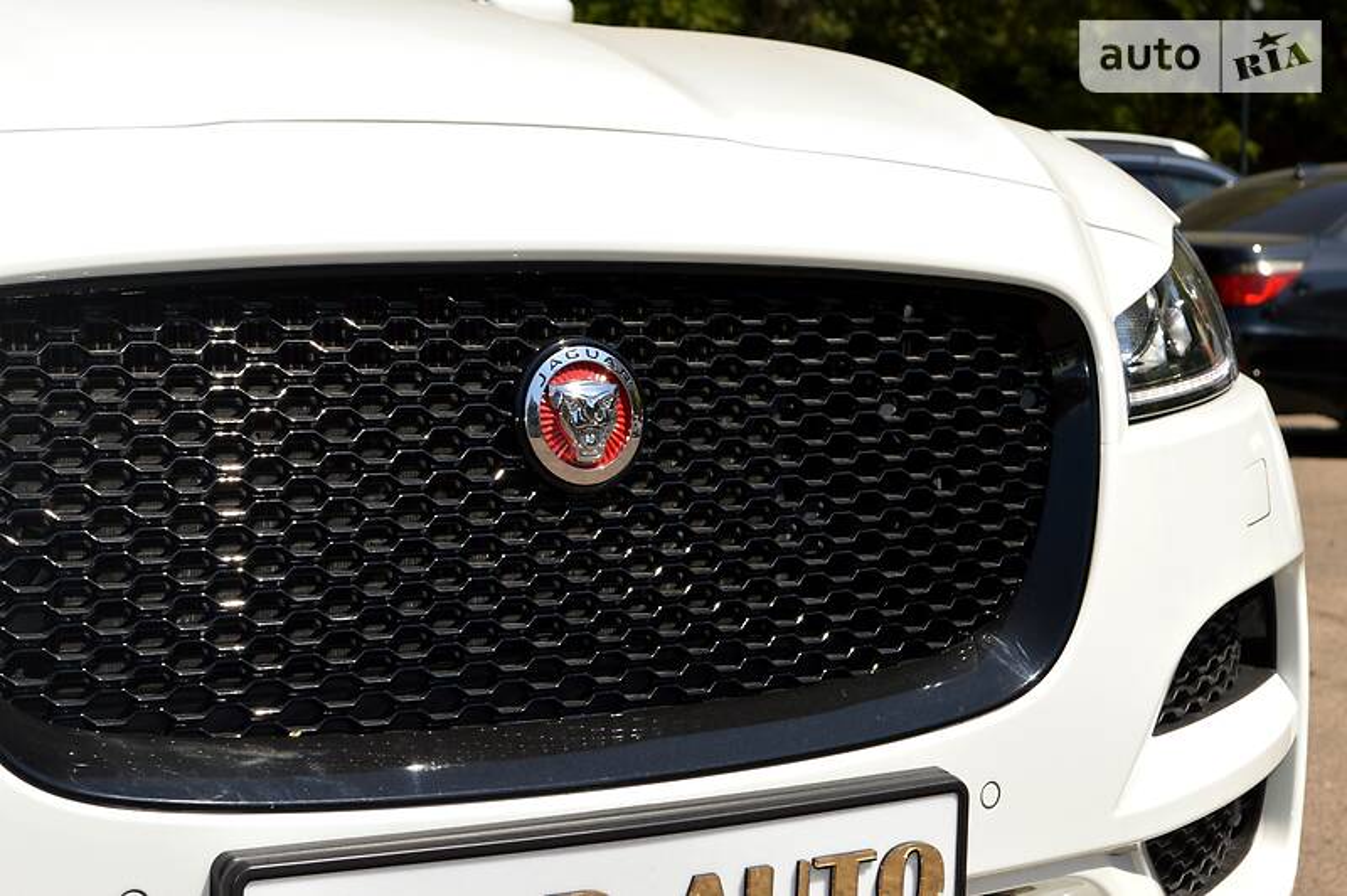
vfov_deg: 18.2
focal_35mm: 75
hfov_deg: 27.0
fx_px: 2804
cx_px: 674
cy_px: 448
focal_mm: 50
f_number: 9
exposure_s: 1/200
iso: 100
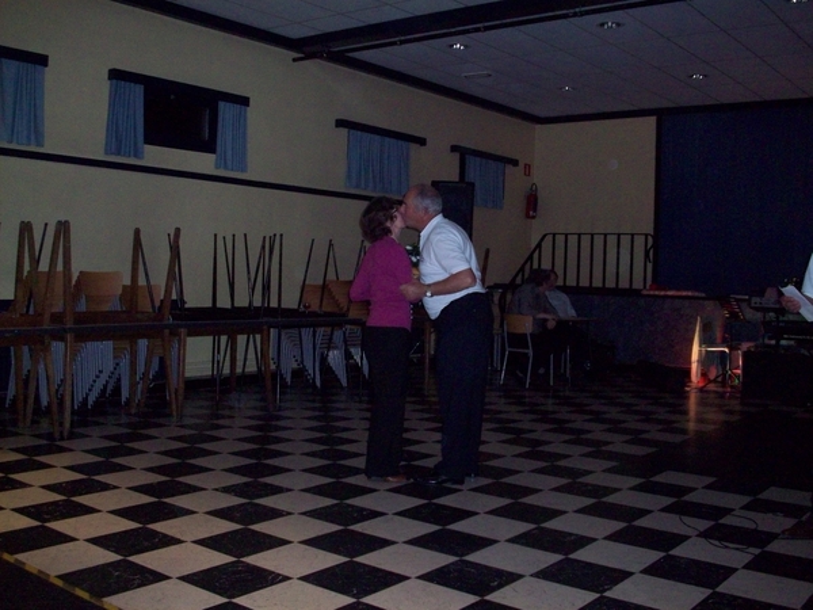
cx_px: 406
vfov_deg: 38.7
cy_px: 305
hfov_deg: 50.1
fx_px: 869
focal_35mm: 37
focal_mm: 6.2
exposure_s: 1/45
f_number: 2.8
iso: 200
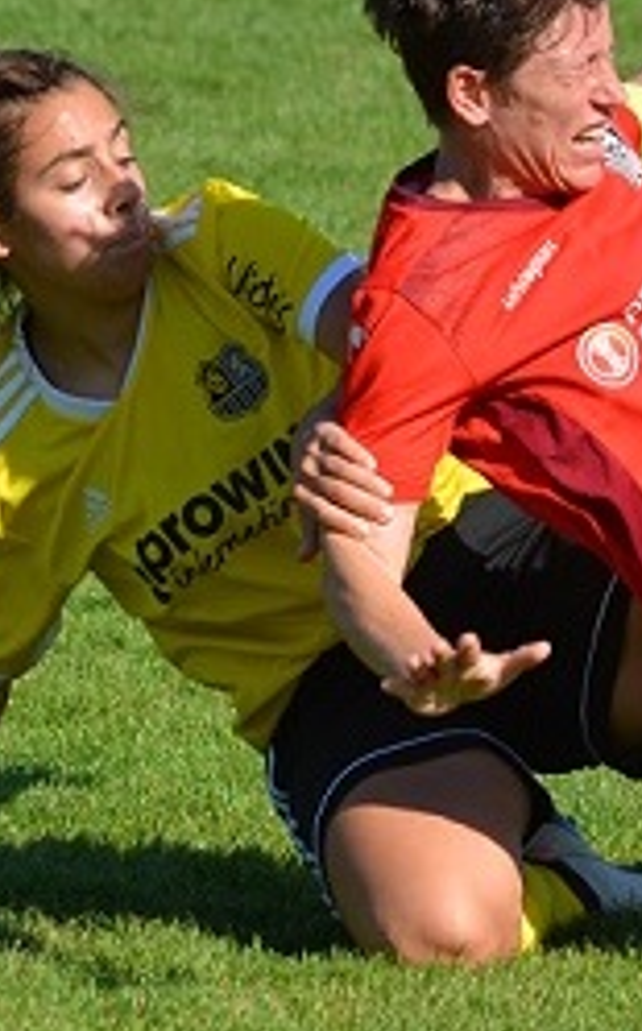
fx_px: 14122
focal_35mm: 503
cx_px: 746
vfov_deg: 4.2
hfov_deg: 2.6
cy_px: 536
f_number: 8
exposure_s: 1/2000
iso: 400
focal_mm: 150
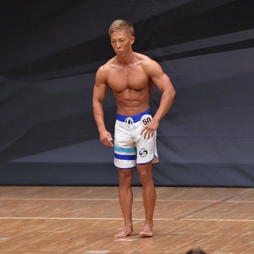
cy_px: 127
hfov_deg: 4.8
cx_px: 134
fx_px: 3038
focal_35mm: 366
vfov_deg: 4.8
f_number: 5.6
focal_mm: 190
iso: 6400
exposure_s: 1/400
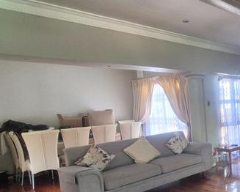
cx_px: 253
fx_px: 220
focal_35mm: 31
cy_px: 126
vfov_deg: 46.5
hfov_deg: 45.5
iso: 640
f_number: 2.2
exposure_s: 1/50
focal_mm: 1.74
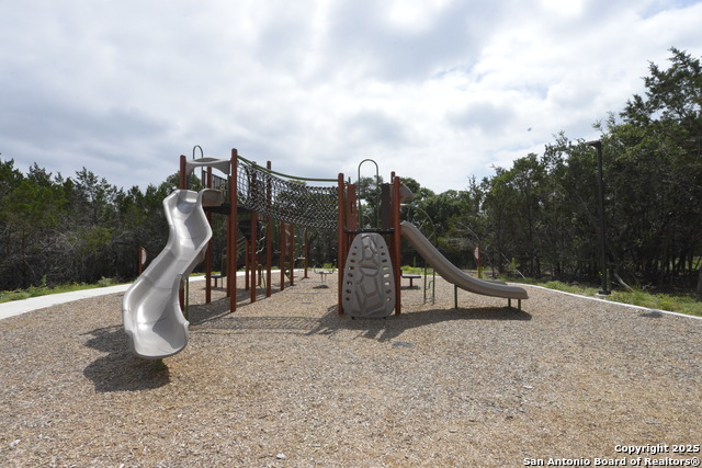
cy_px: 234
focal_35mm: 18
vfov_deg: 67.4
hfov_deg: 90.0
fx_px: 351
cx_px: 351
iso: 6400
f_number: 16
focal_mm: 18
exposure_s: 1/5000
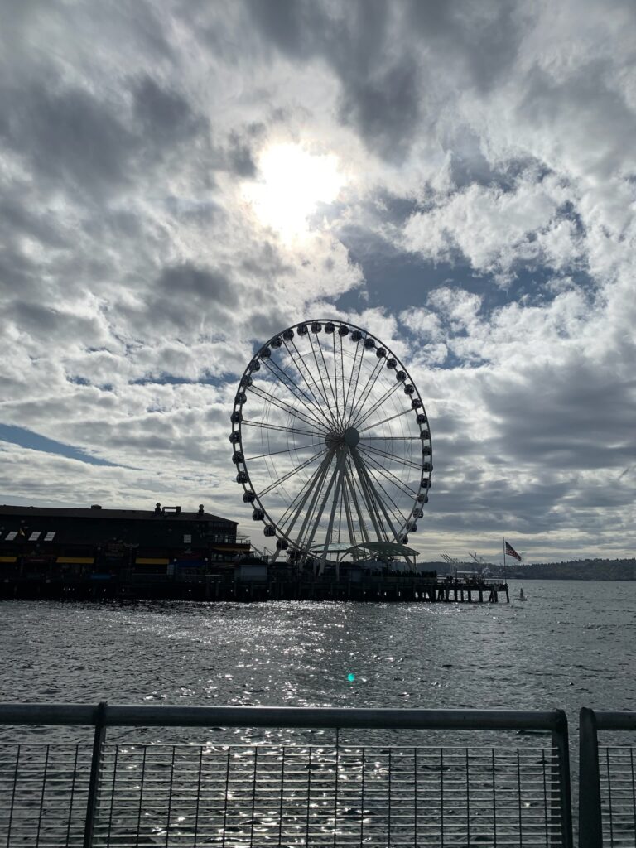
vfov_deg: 67.3
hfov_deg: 53.1
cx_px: 318
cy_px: 424
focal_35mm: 26
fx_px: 637
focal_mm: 4.25
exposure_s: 1/21739
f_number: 1.8
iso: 32
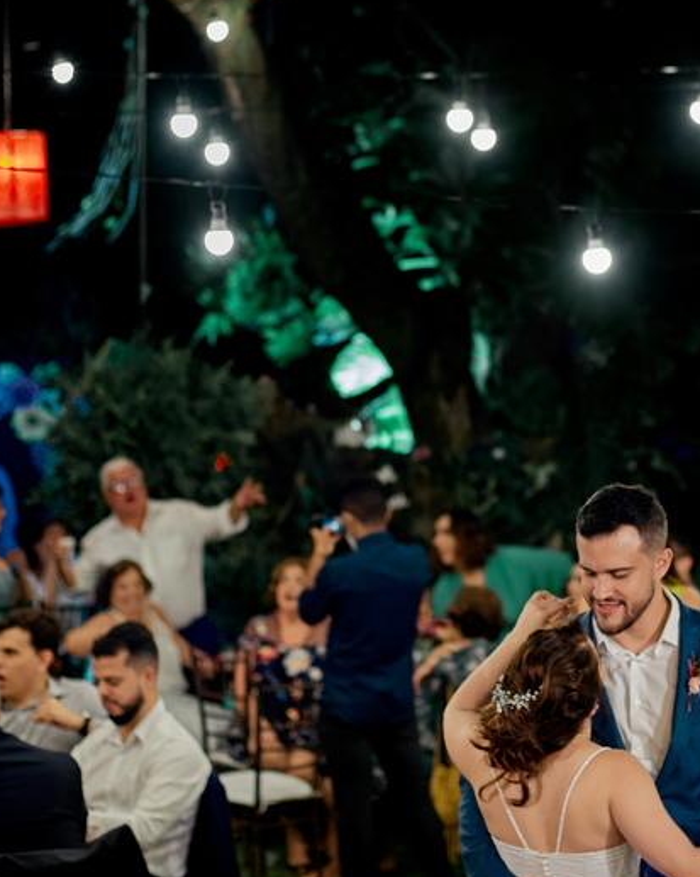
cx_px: 583
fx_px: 2825
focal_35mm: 109
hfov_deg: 14.0
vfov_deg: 17.6
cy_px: 303
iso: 500
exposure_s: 1/125
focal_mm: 50
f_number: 2.5
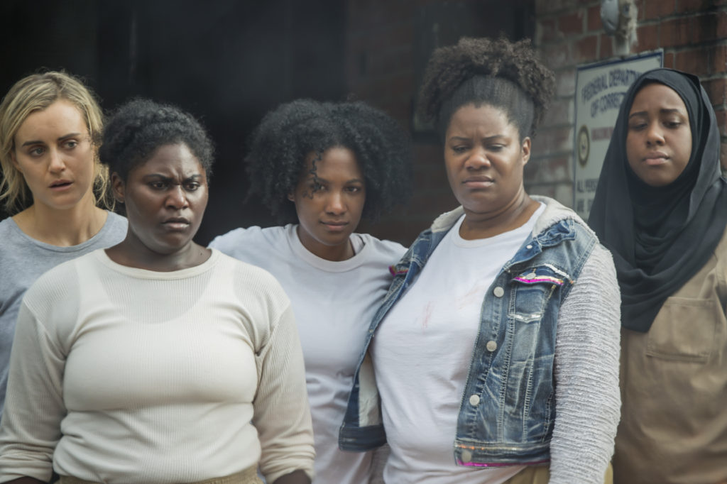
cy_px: 242
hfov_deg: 11.7
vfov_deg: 7.8
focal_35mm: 175
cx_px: 364
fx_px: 3533
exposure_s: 1/125
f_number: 4
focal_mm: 175
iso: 160
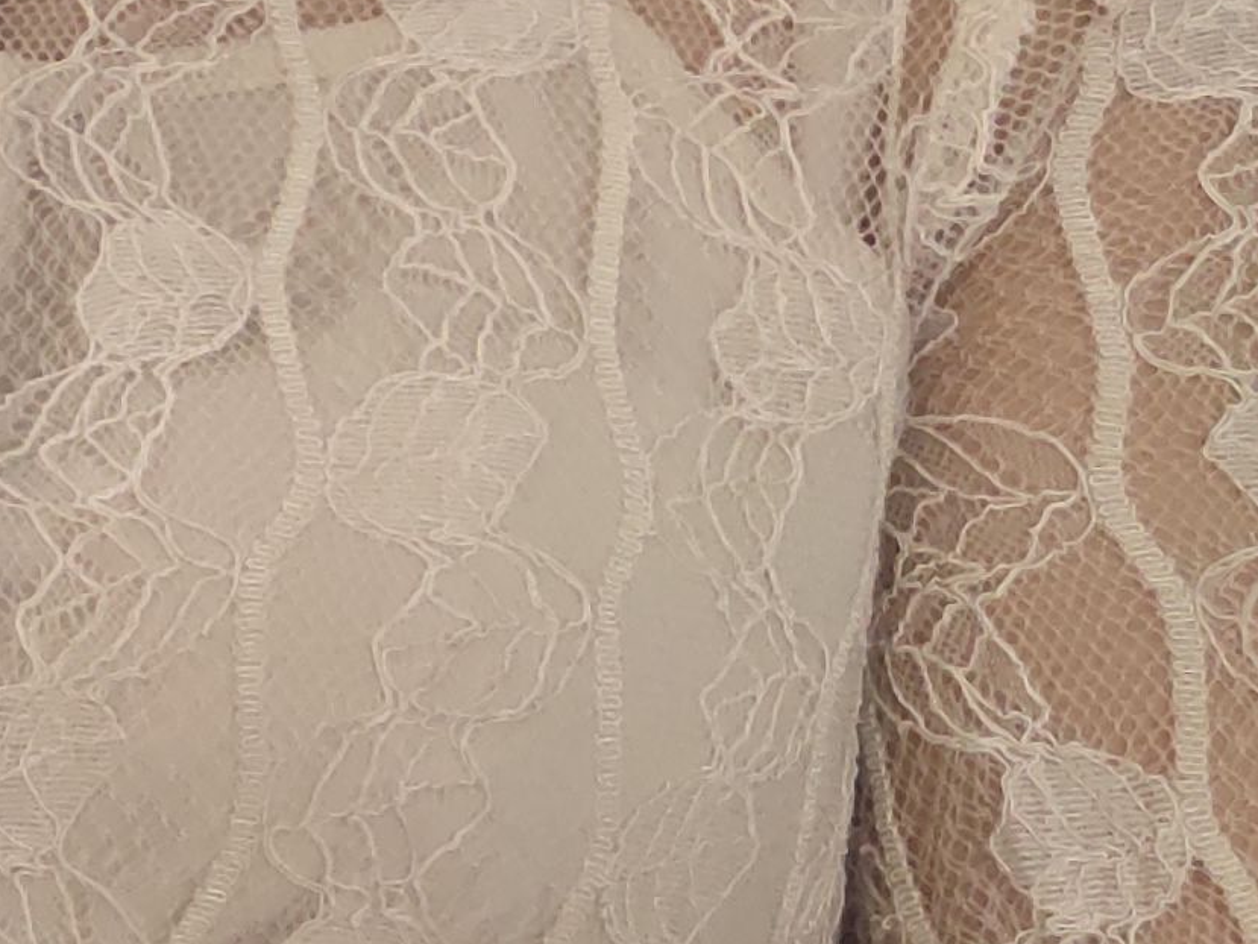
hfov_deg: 12.2
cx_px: -1364
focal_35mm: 141
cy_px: -269
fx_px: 5125
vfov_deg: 10.3
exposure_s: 1/100
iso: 227
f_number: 1.8
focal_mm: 4.27
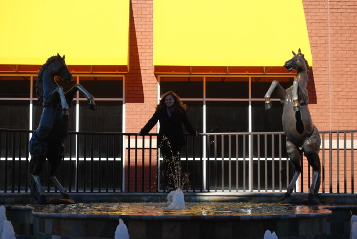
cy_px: 120
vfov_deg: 19.0
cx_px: 178
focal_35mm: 72
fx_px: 715
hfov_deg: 28.0
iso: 100
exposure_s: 1/200
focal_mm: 48
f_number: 7.1
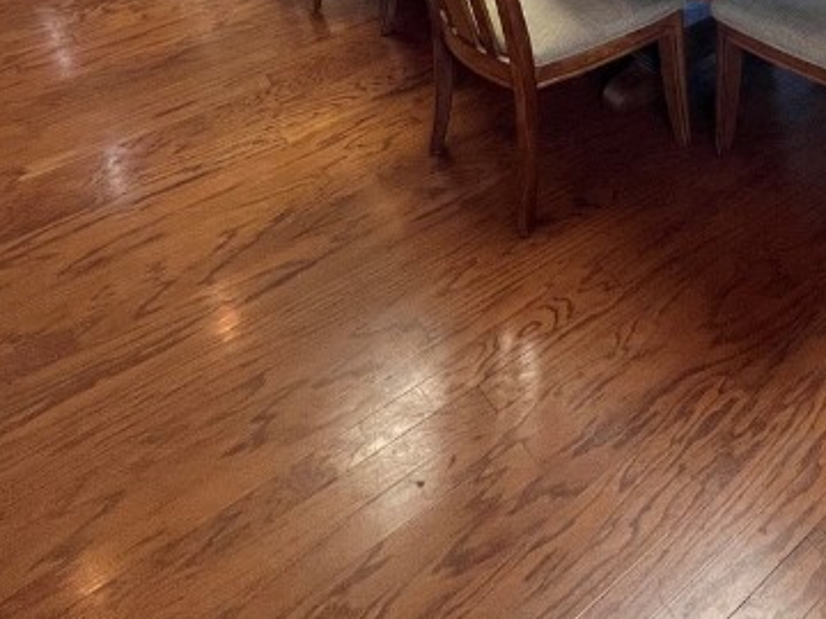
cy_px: -218
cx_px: 716
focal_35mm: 37
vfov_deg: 29.6
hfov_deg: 46.1
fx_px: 883
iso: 100
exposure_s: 1/120
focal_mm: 1.57
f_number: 1.8
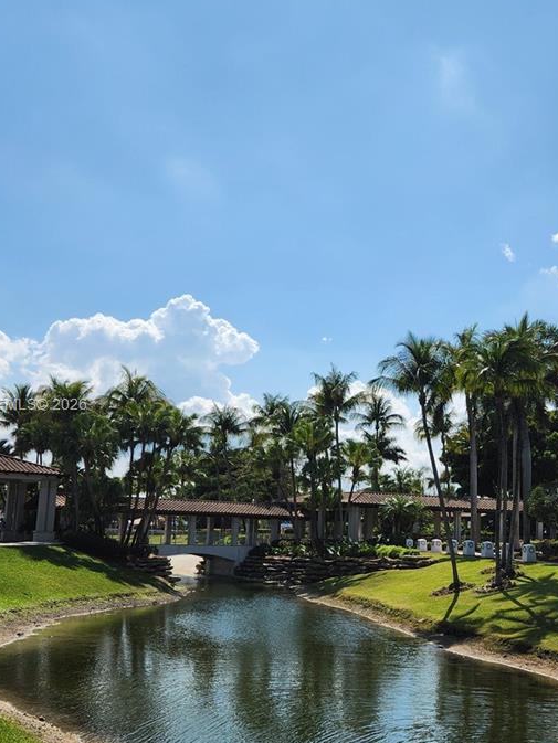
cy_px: 406
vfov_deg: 45.7
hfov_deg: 34.8
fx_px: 881
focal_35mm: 41
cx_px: 380
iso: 20
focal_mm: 5.4
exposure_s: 1/3579
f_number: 1.8
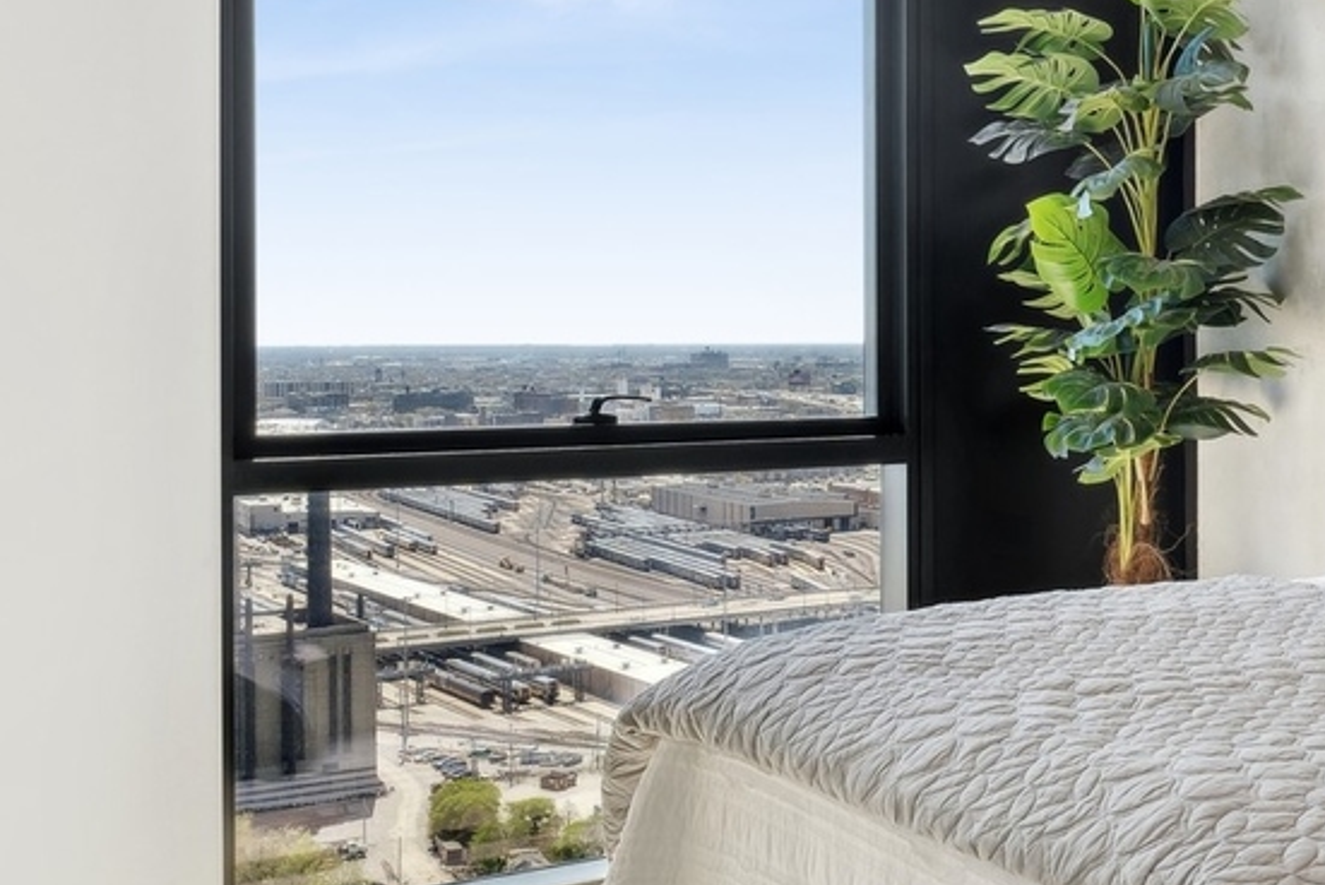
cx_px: 1428
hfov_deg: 36.1
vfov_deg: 28.6
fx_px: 1731
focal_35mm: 47
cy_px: 358
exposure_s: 1/100
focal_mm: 16
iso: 320
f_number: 8
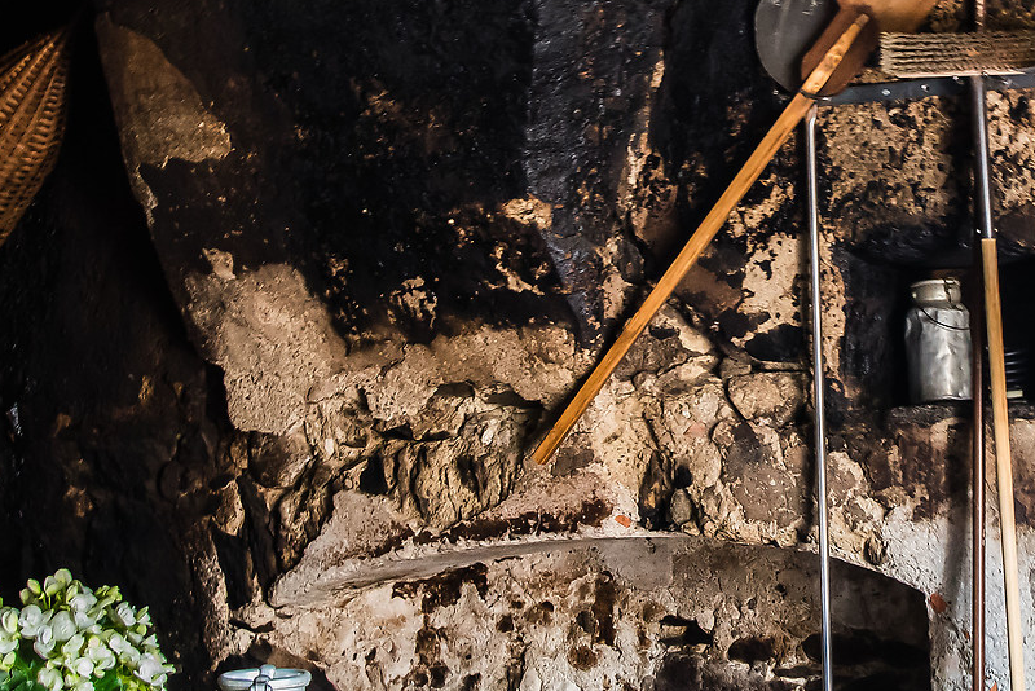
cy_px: 209
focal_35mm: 72
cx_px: 790
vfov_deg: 18.9
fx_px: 2071
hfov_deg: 27.6
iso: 1600
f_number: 8
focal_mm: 24
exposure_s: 1/5
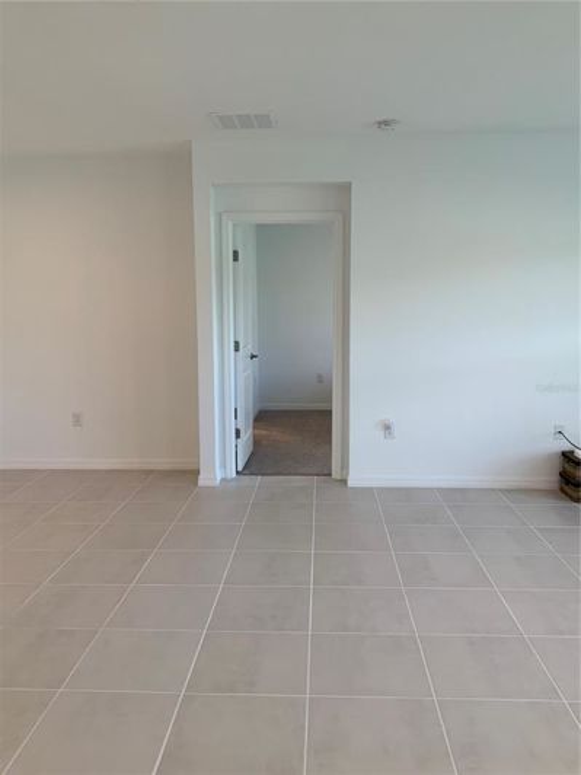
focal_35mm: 29
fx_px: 649
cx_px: 290
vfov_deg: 61.7
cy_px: 388
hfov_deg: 48.2
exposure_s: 1/60
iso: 40
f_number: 1.8
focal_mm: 3
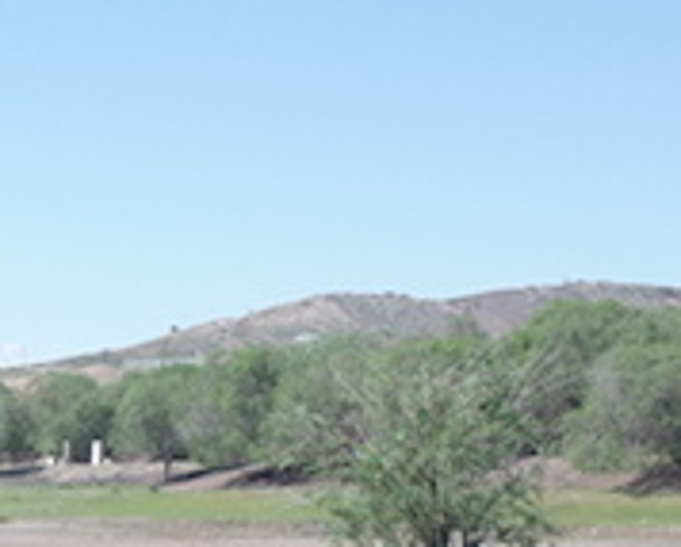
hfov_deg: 11.8
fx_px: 3190
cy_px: 602
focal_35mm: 158
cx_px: -275
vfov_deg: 9.7
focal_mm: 18.3
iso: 320
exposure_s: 1/1000
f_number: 5.6
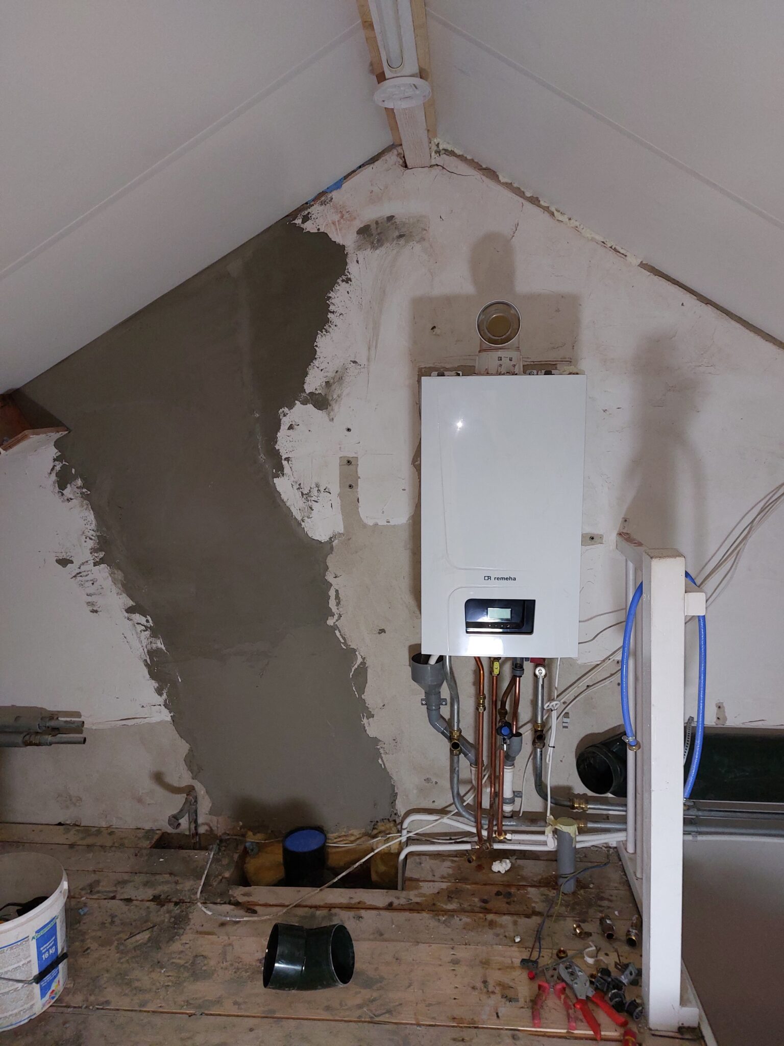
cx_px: 392
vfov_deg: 69.4
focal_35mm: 25
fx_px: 755
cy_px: 523
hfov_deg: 54.9
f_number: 1.8
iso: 200
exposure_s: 1/100
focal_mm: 5.23
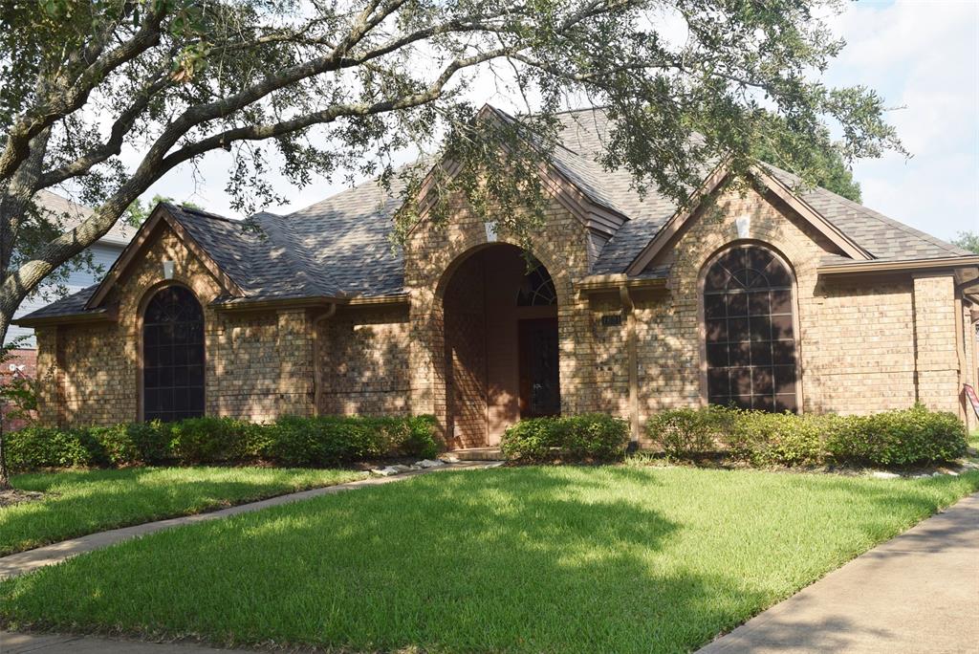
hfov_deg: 44.9
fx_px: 1184
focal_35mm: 44
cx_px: 490
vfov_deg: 30.9
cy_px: 327
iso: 100
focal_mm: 29
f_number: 7.1
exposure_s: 1/200
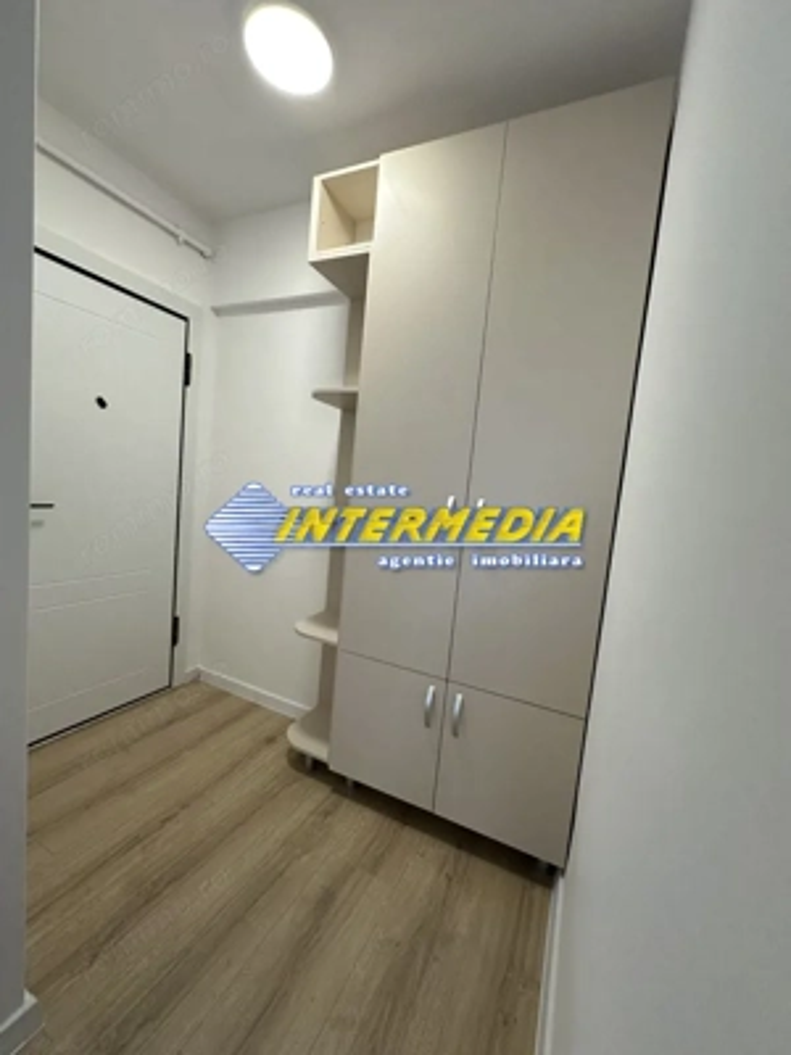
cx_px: 396
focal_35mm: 14
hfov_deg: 85.7
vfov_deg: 102.1
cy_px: 528
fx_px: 427
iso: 200
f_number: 2.2
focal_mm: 2.22
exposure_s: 1/100
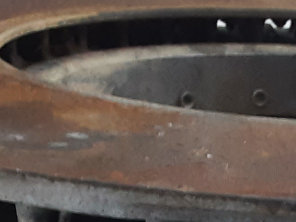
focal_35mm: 136
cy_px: 410
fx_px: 1163
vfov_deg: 10.2
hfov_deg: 14.2
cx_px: 318
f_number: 1.9
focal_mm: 2.91
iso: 160
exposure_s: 1/50
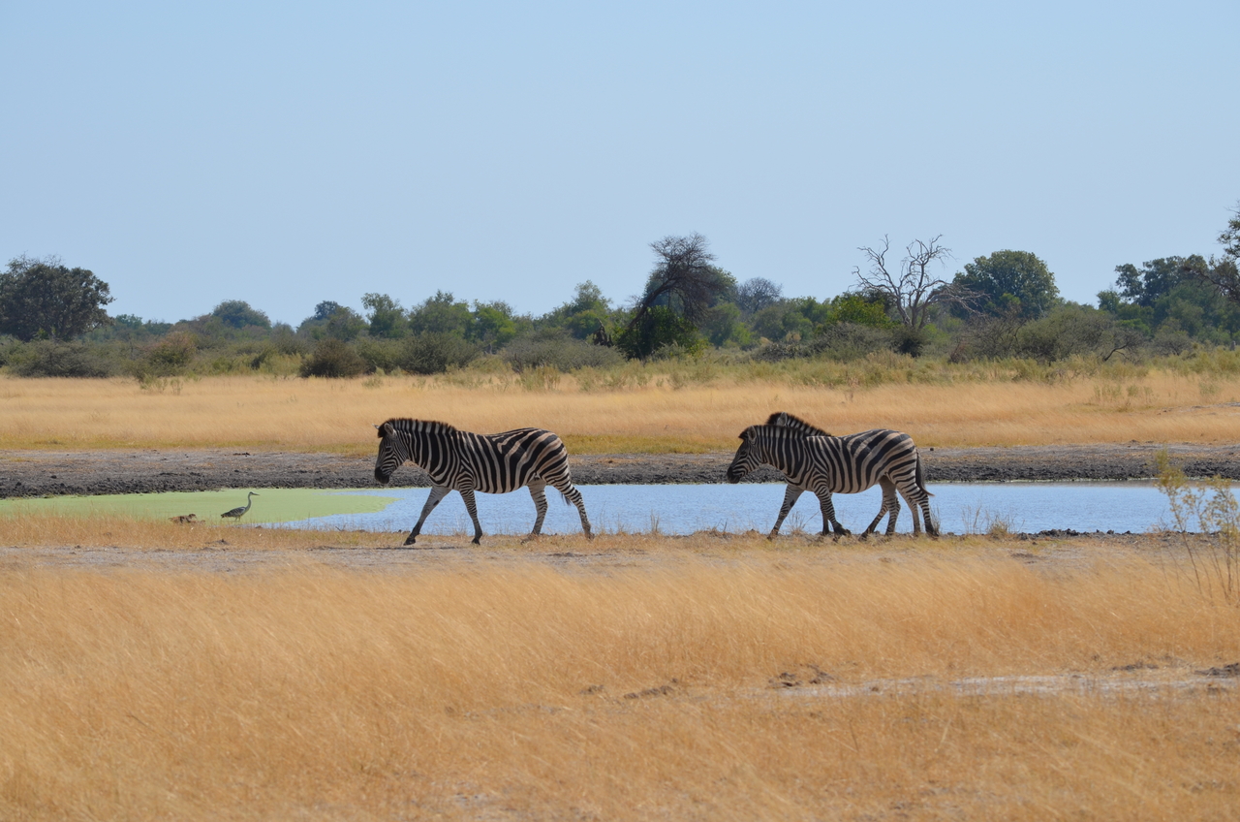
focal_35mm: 174
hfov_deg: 11.8
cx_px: 620
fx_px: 5981
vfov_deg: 7.9
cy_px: 411
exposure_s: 1/320
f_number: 9
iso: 100
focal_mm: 116
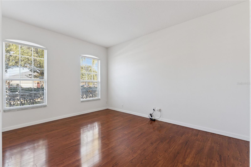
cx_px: 126
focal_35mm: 16
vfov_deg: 74.4
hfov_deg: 97.5
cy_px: 84
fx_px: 110
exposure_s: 1/80
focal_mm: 15.8
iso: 800
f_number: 10
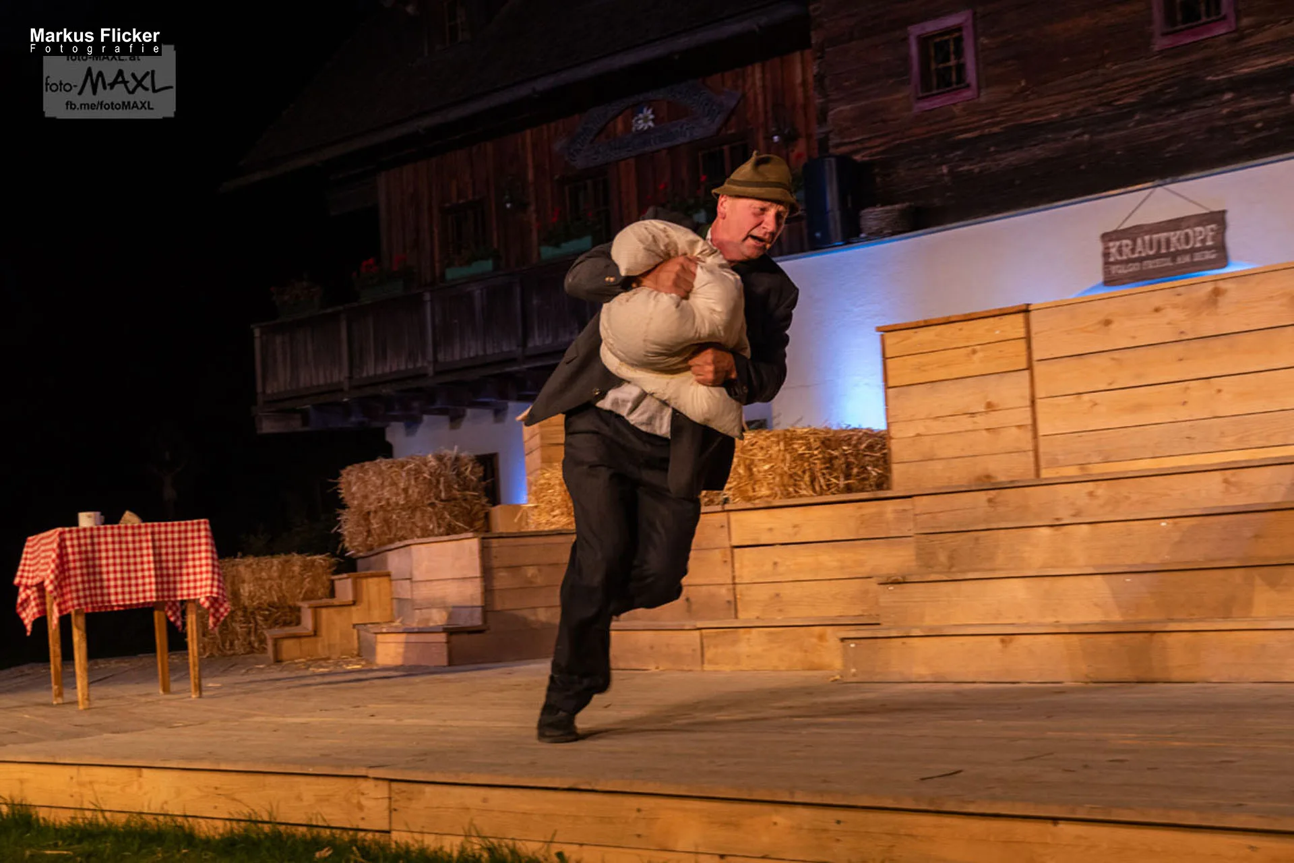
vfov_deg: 25.8
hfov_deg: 37.9
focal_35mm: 52
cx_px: 647
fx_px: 1887
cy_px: 432
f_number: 3.3
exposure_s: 1/250
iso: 900
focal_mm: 35
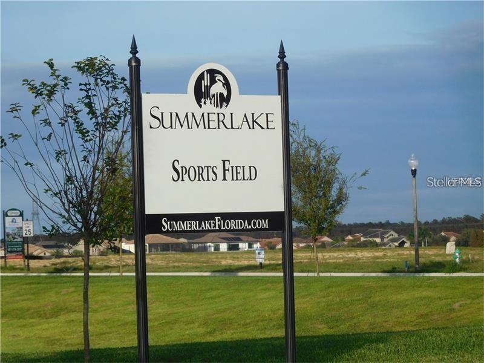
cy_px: 182
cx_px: 242
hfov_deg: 12.3
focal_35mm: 160
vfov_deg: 9.3
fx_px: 2237
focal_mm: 28.5
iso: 125
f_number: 5.2
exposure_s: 1/800
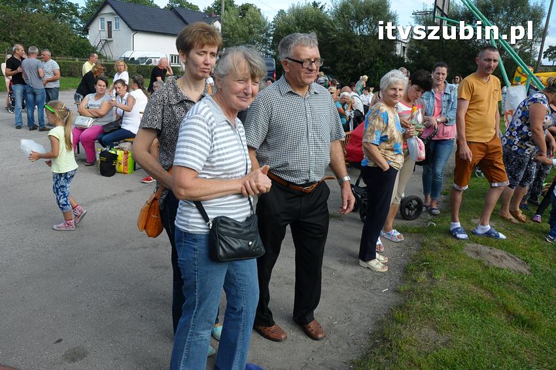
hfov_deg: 67.4
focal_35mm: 27
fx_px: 417
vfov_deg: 47.8
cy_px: 185
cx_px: 278
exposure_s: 1/500
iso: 800
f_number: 11
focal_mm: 18
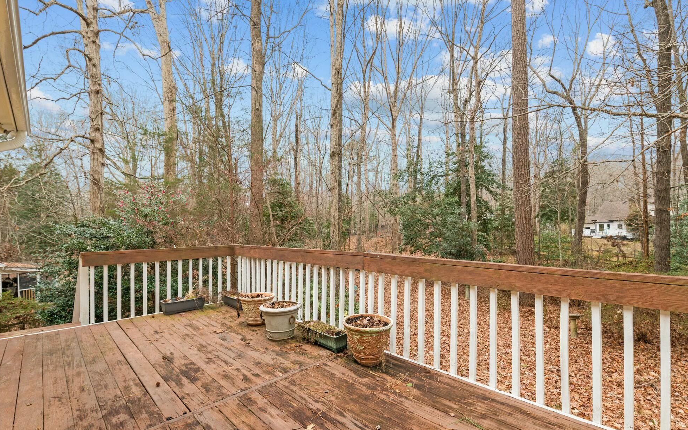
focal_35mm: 16
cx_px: 340
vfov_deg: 71.2
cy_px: 220
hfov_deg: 97.8
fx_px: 300
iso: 400
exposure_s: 1/200
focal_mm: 15
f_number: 6.3
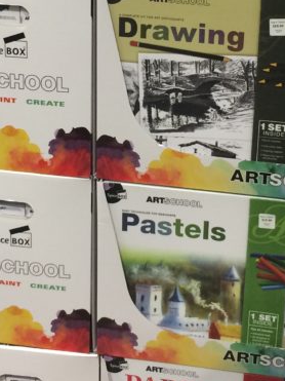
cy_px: 79
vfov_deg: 24.1
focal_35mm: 80
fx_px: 879
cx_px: 147
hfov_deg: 18.4
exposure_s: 1/33
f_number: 2.2
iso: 100
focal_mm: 4.15
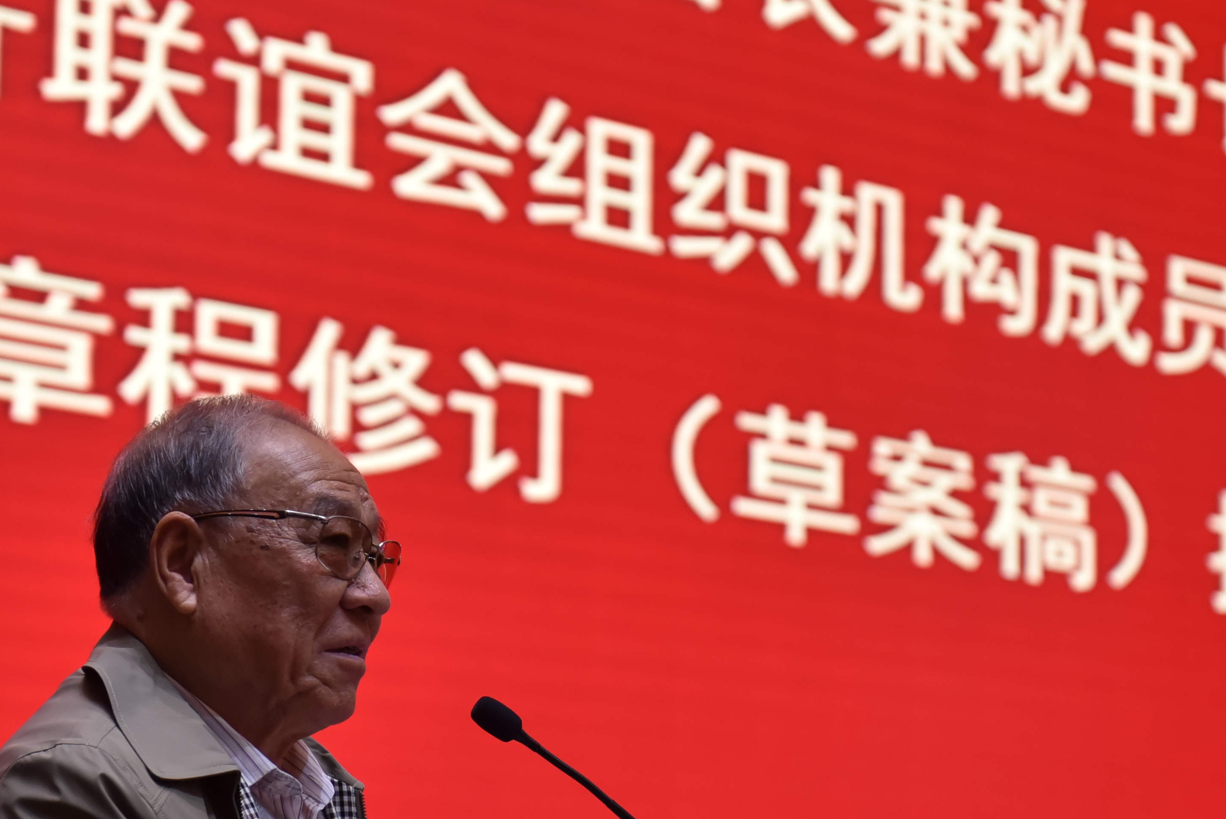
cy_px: 441
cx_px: 642
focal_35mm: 117
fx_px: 3986
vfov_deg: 11.7
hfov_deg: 17.5
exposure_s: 1/640
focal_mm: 56
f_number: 2.8
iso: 1000
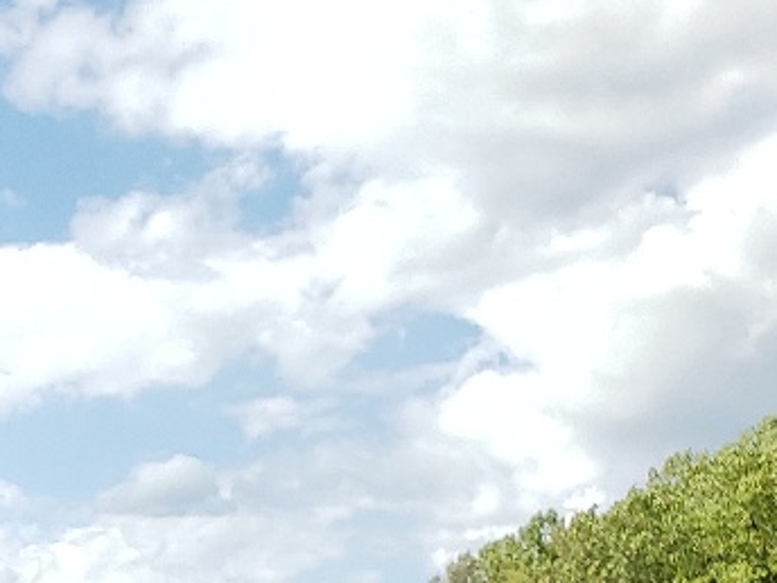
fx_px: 2716
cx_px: -741
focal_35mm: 121
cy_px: 1261
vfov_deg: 10.9
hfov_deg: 13.9
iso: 50
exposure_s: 1/2500
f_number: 1.5
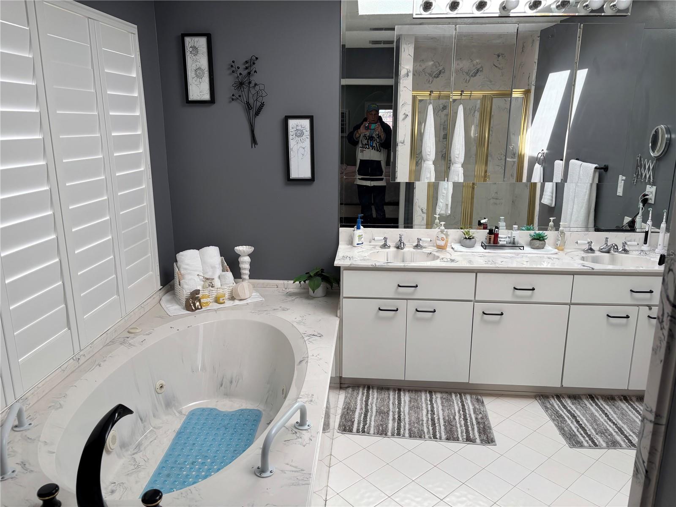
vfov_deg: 53.1
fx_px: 508
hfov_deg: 67.3
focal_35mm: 26
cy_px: 254
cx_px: 338
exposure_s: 1/253
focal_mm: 5.96
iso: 40
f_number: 1.6
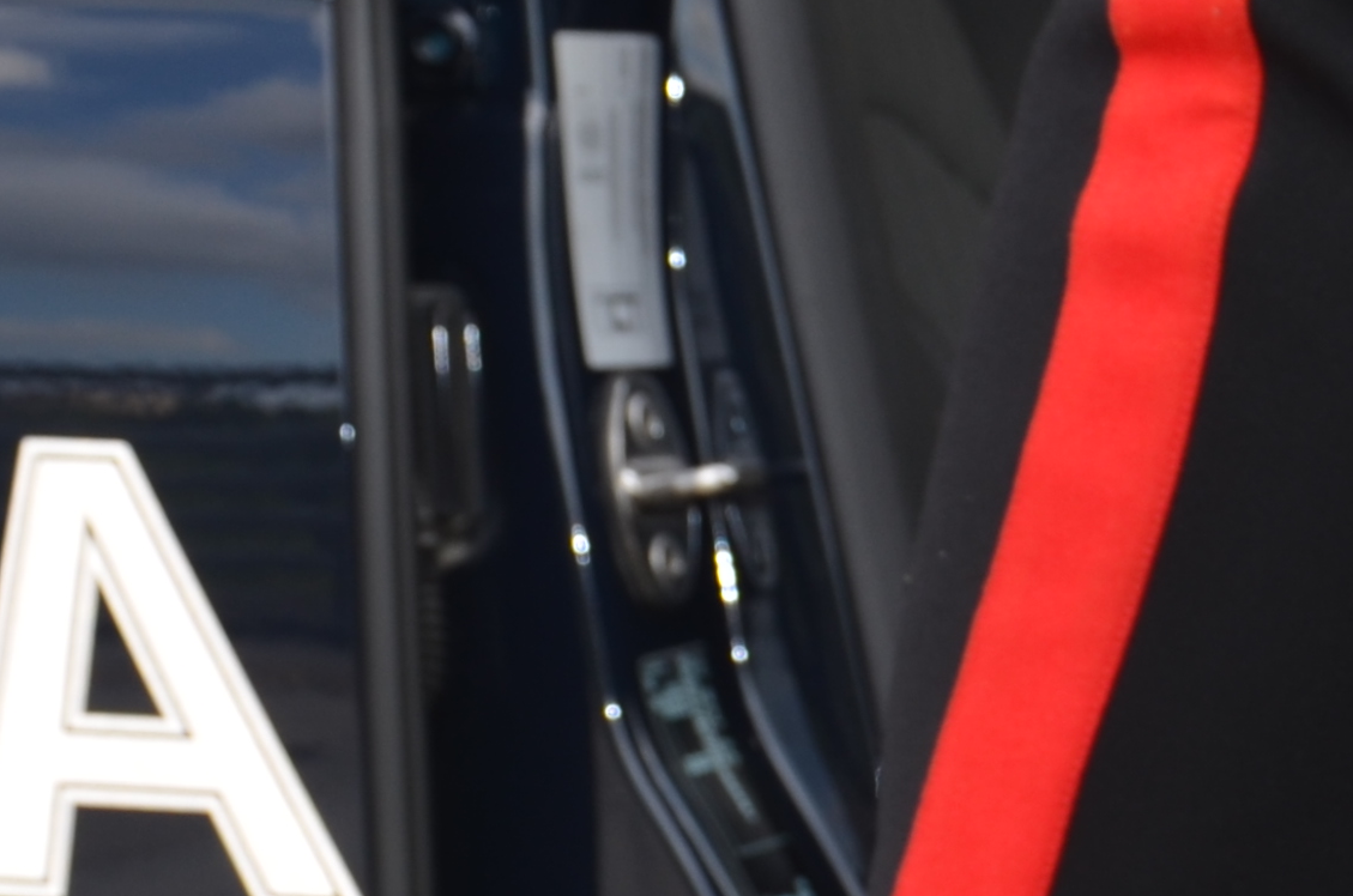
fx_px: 8596
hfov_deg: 8.9
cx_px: 1397
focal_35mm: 229
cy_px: 1058
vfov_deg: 5.9
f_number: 5
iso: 100
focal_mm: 35
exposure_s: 1/200
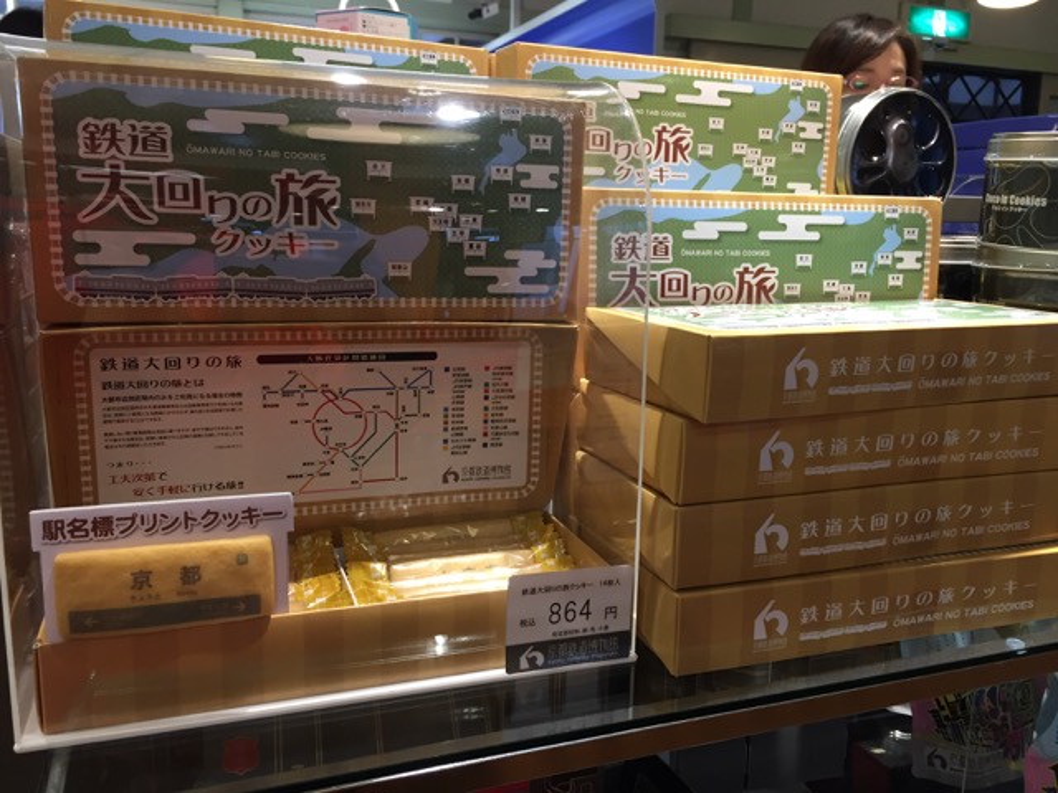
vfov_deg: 48.2
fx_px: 886
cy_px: 396
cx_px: 529
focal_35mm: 29
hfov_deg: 61.7
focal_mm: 4.15
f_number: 2.2
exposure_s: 1/30
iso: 64
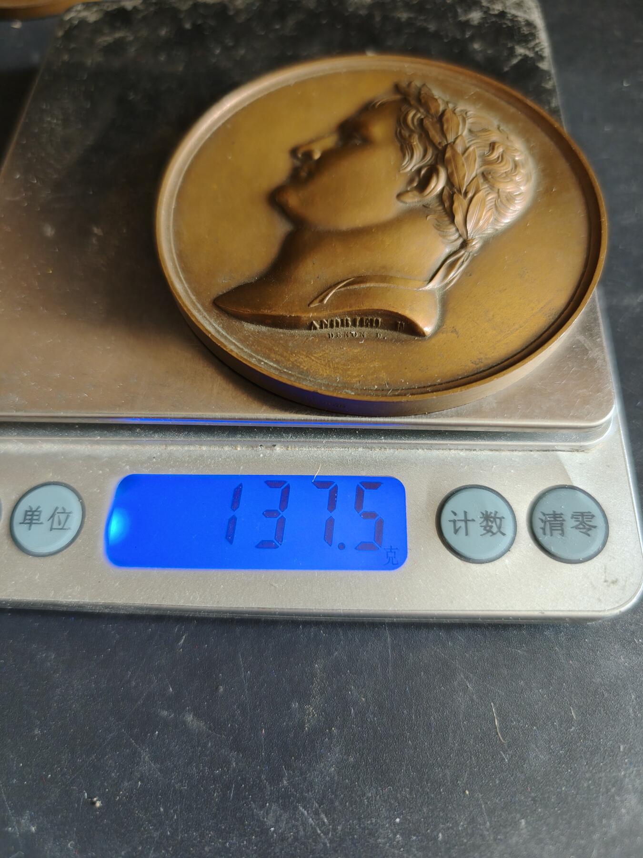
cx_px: 322
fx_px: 570
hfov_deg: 58.9
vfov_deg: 73.9
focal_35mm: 23
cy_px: 429
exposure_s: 1/100
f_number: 1.6
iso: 400
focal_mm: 6.06
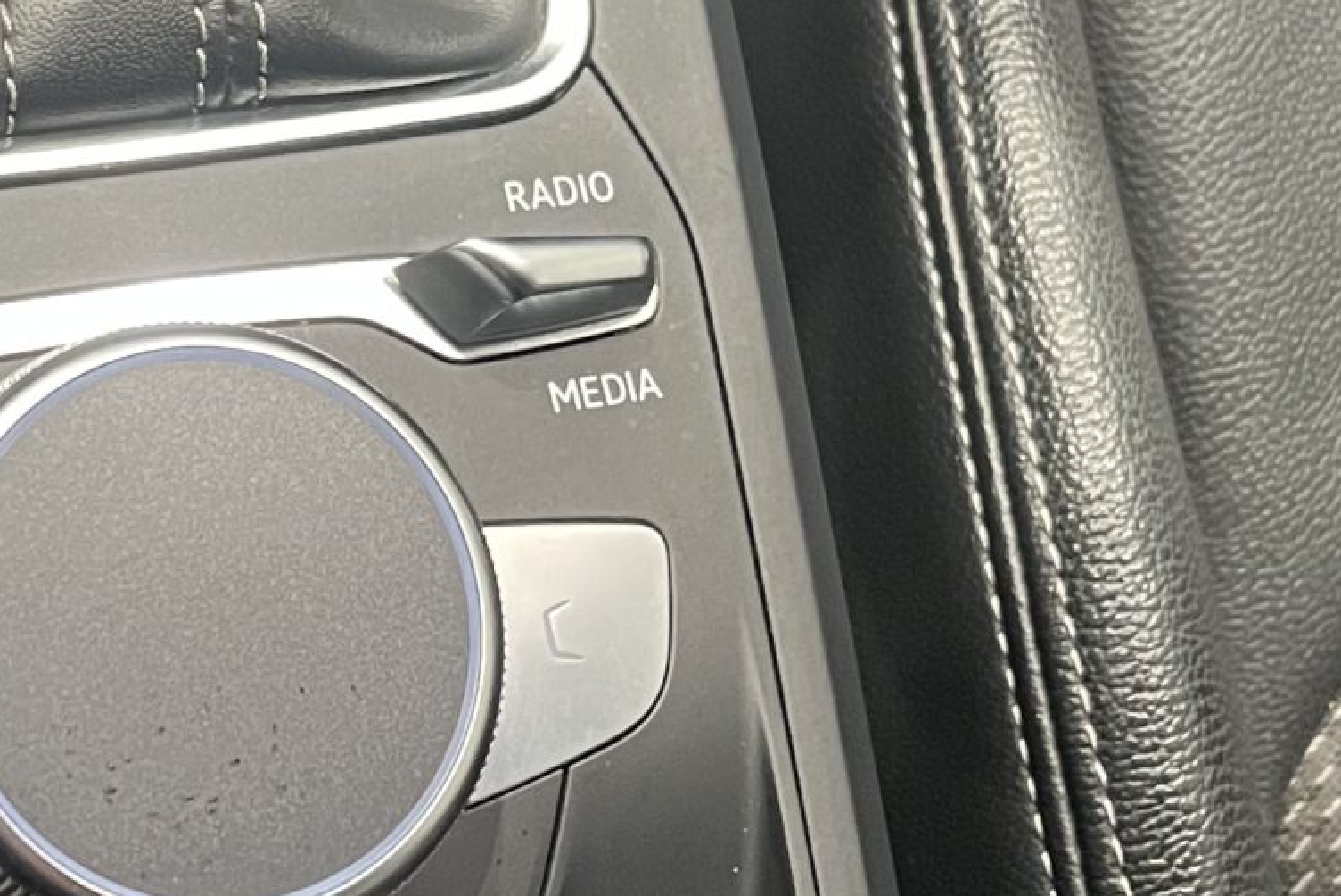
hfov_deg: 22.1
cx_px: 558
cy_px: -59
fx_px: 3428
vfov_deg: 14.6
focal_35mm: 92
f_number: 1.6
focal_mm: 5.1
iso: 400
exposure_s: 1/41
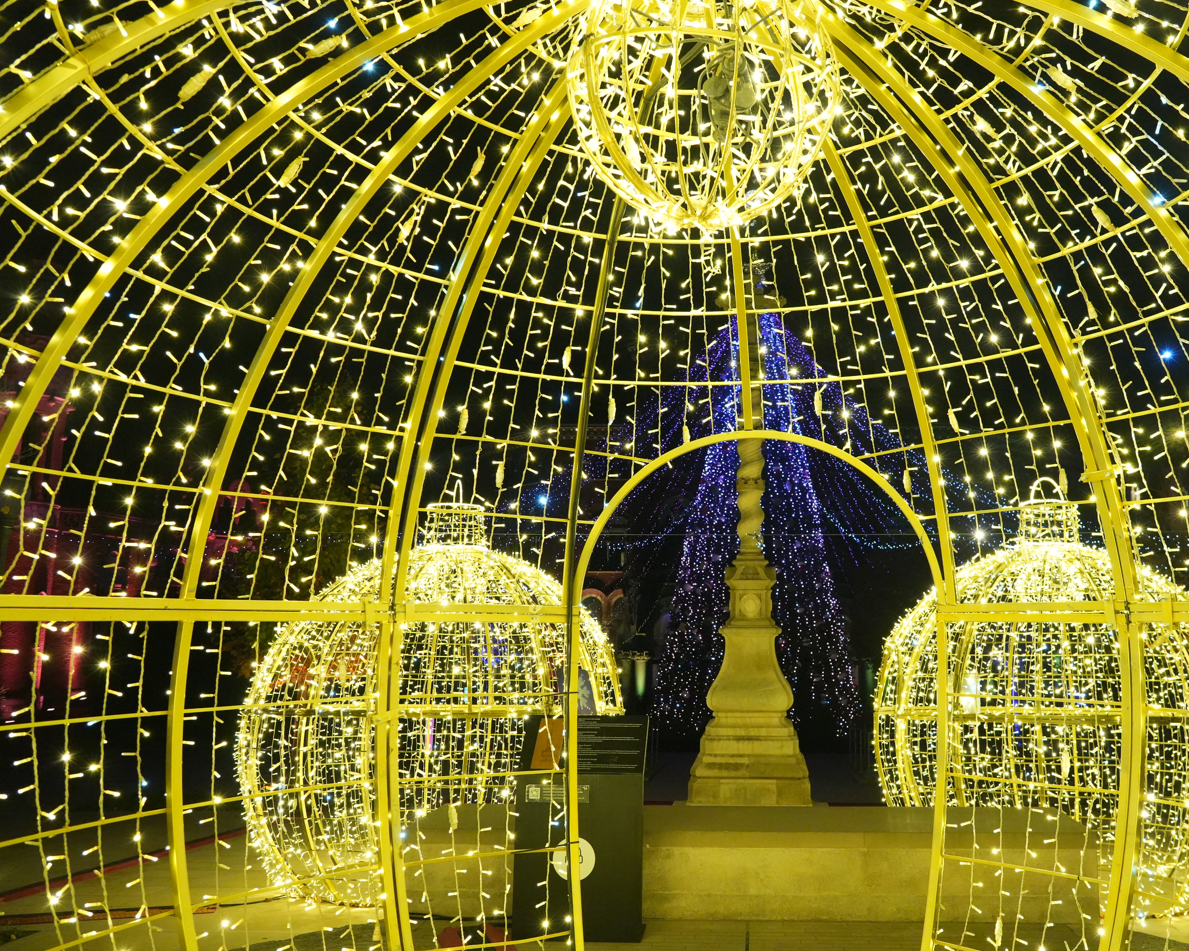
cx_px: 722
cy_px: 473
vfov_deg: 51.5
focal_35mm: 28
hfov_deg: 61.6
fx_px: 985
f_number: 5.6
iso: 10000
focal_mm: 24
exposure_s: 1/125
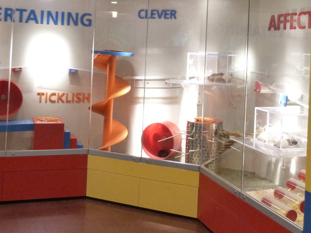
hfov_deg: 38.0
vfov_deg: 28.4
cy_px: 41
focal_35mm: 50
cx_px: 192
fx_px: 449
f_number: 2.8
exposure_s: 1/50
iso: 400
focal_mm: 4.5
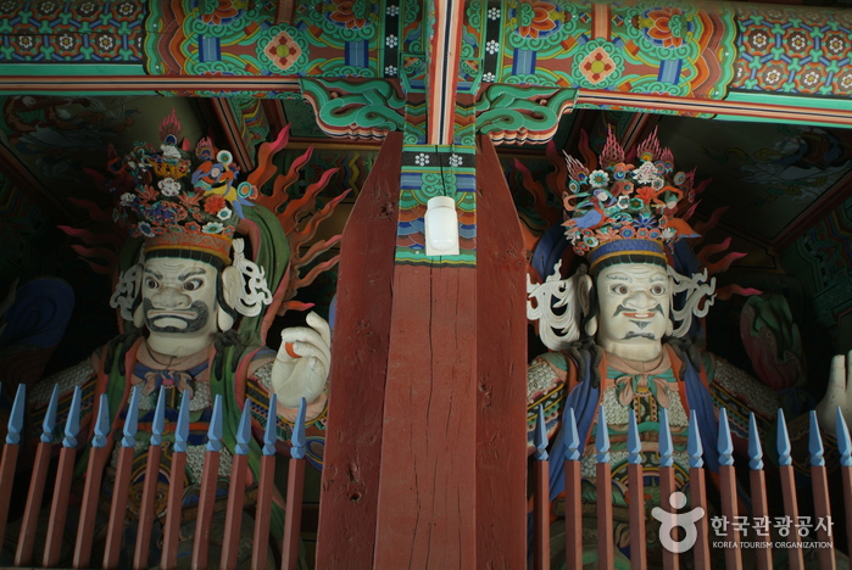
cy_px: 285
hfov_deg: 61.9
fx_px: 711
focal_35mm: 30
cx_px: 426
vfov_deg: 43.7
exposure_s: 1/20
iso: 100
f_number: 2.8
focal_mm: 20
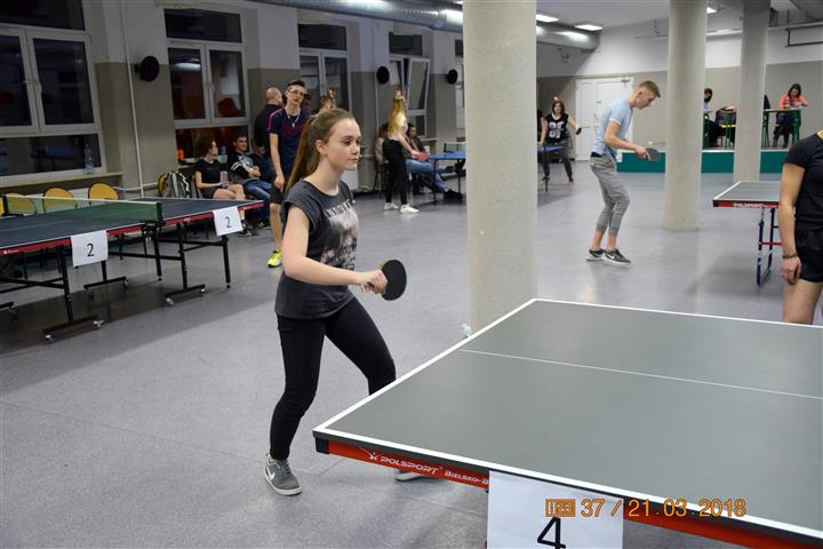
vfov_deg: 36.9
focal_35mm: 36
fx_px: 823
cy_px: 274
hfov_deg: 53.1
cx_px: 412
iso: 1100
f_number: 3.8
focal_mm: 24
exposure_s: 1/60
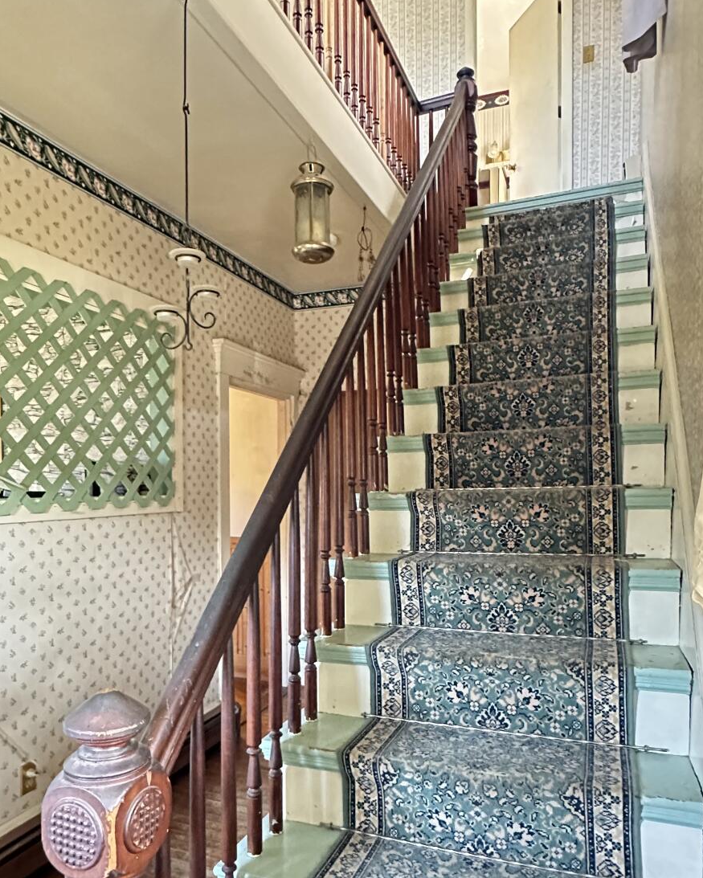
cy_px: 500
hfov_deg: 56.8
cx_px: 357
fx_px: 650
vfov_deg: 67.8
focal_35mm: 25
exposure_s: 1/41
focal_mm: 2.22
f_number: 2.2
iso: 1250
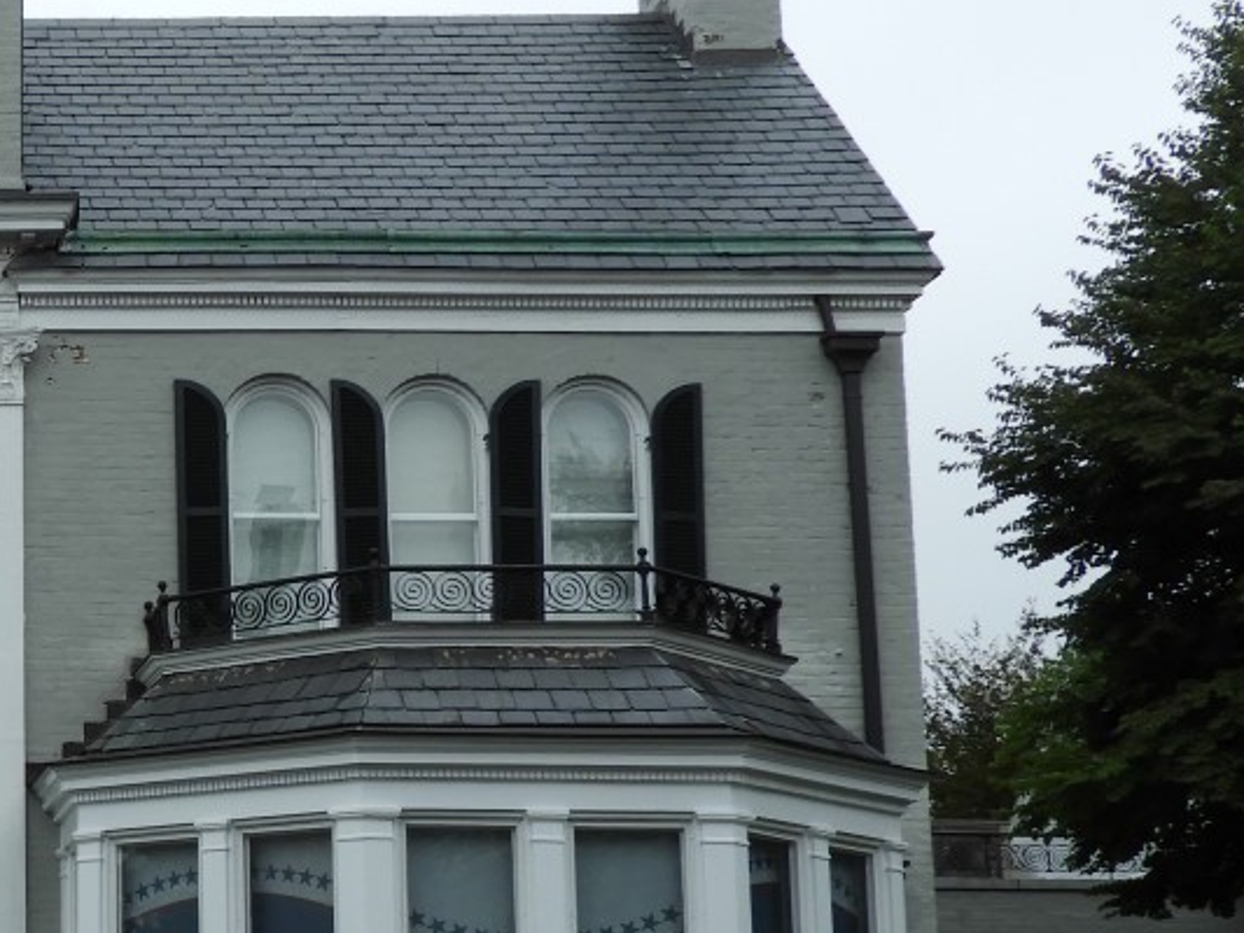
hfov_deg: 21.5
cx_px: -425
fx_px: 2912
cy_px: 627
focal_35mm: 81
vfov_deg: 18.2
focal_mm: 5.4
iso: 100
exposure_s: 1/500
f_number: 3.5
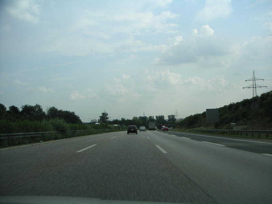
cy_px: 102
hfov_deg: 49.0
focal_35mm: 38
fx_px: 299
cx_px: 136
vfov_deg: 37.7
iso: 50
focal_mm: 6
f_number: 6.7
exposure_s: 1/180
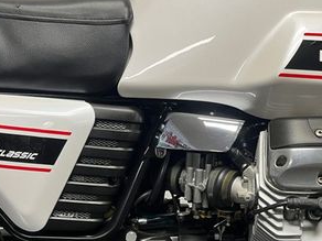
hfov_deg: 33.7
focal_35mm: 57
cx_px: 182
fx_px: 530
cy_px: 172
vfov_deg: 25.4
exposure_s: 1/50
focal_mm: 5.1
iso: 100
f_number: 1.6
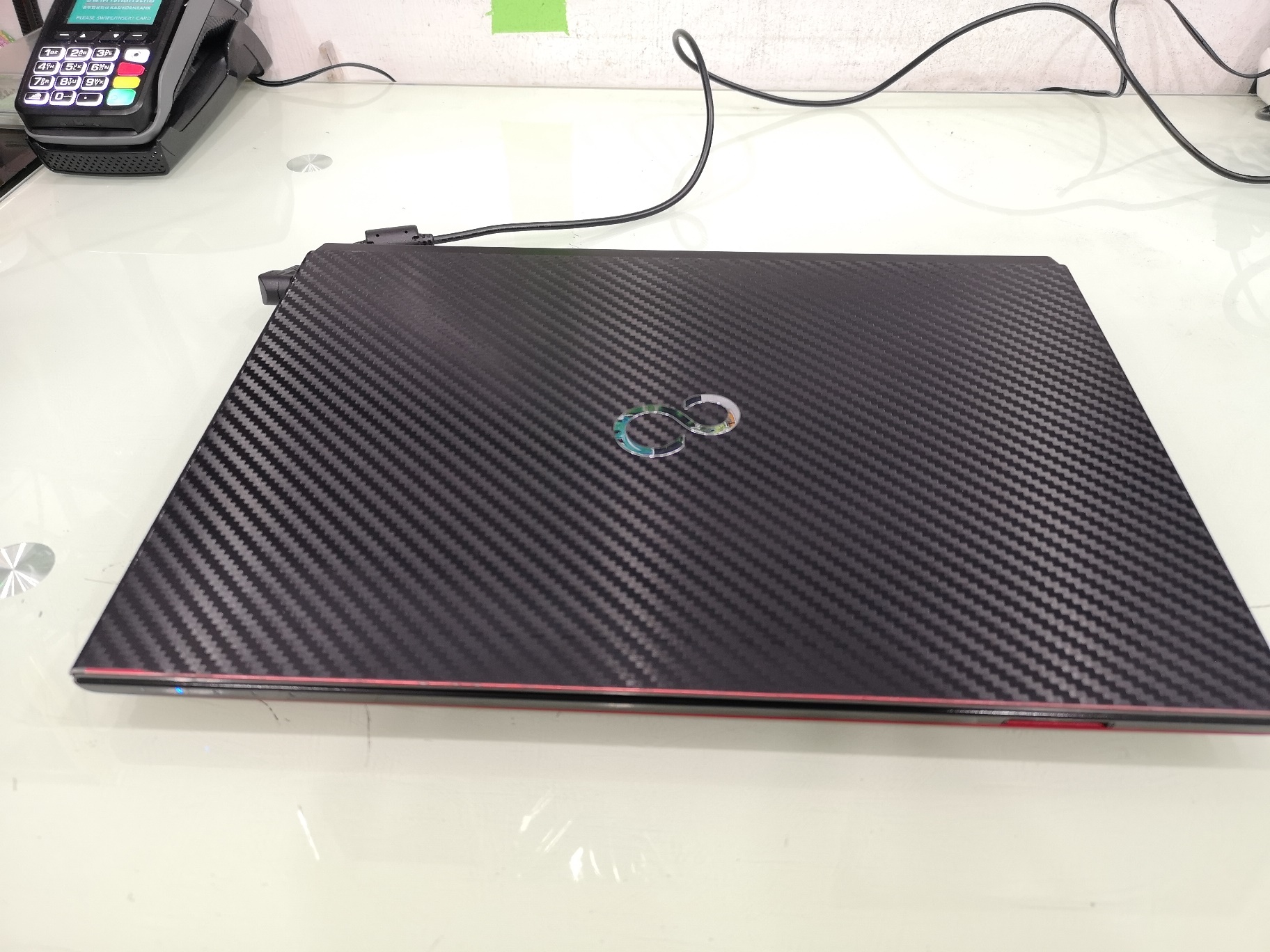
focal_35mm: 27
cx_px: 635
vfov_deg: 51.4
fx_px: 991
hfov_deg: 65.3
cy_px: 476
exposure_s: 1/33.3
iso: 250
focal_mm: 3.95
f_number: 1.8
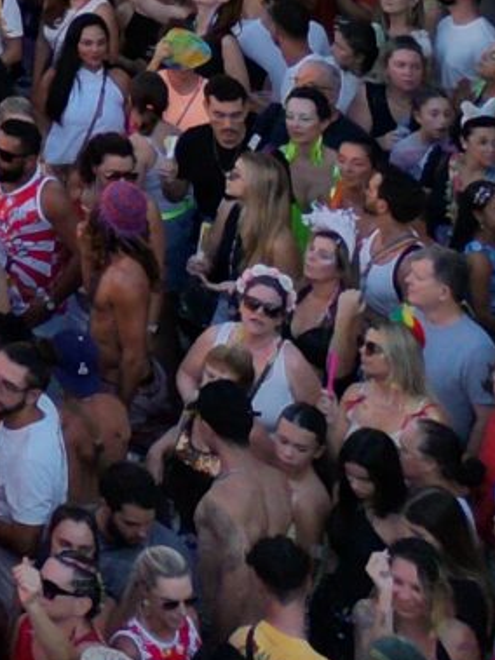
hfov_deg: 7.8
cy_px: -738
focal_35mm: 162
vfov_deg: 10.9
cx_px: -1053
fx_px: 3090
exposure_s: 1/1250
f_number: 1.7
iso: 130
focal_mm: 6.72
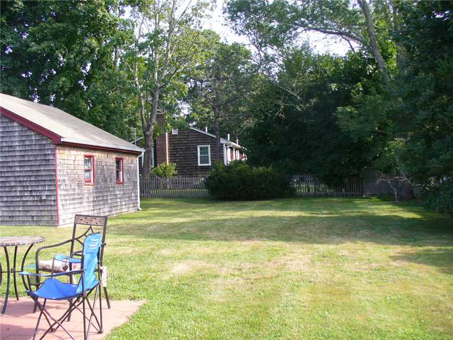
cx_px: 226
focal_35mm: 37
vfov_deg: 38.7
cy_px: 170
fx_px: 484
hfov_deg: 50.1
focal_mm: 6.1
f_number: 2.8
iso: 80
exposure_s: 1/160
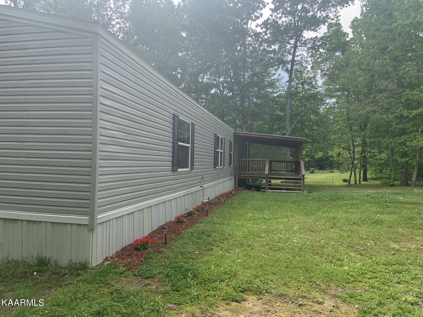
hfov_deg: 67.3
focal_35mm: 26
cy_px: 158
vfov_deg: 53.1
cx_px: 212
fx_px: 318
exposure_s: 1/587
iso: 25
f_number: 1.8
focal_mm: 4.25
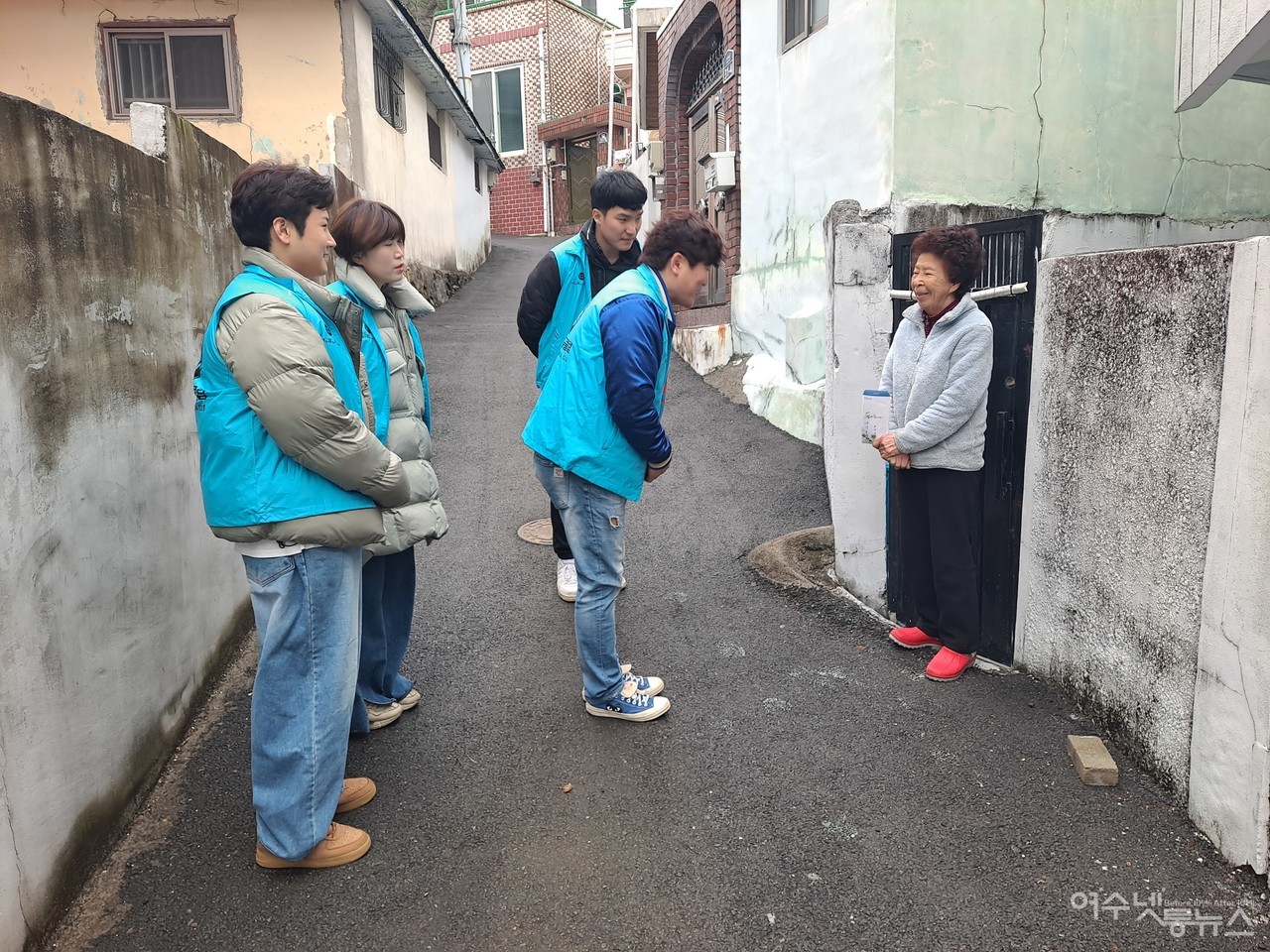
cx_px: 635
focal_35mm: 24
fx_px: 881
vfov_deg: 56.8
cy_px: 476
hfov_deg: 71.6
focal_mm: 5.23
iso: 50
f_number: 1.8
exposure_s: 1/60
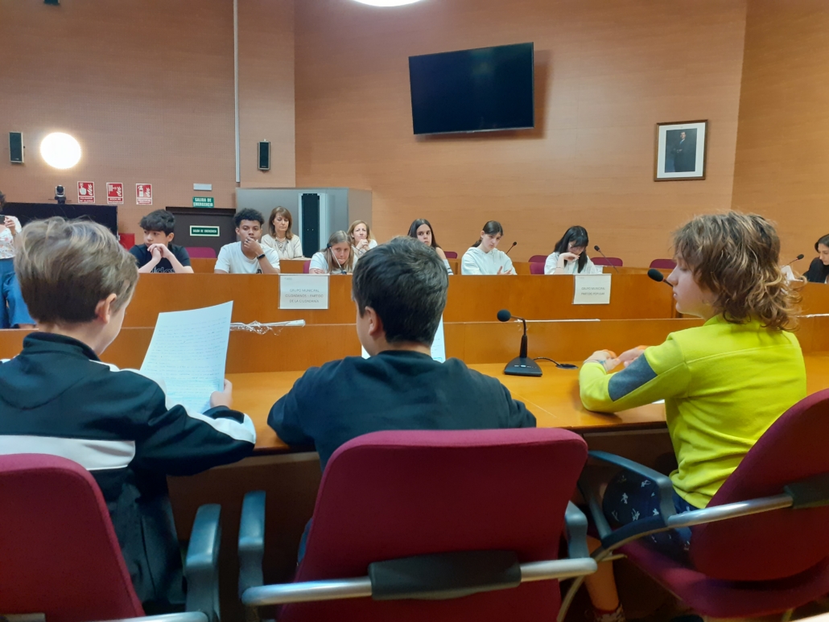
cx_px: 414
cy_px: 311
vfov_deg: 51.4
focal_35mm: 27
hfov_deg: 65.3
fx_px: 647
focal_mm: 3.6
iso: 250
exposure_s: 1/50
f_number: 1.9
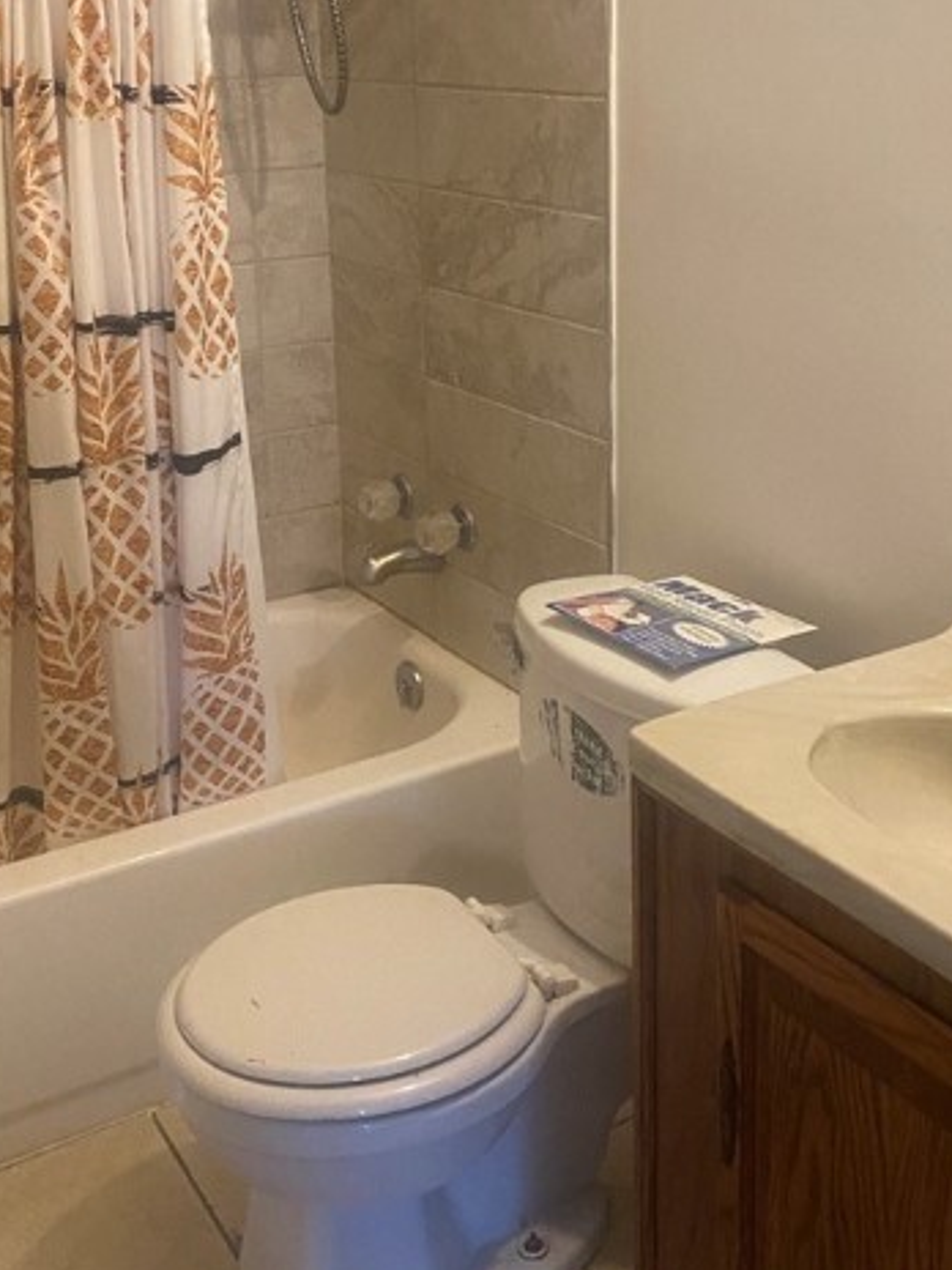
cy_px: 432
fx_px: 1577
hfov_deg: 33.6
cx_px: 506
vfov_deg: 43.3
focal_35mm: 43
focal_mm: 4.25
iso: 400
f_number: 1.8
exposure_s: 1/60
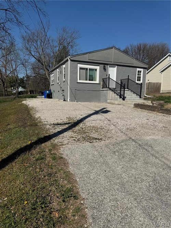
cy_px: 114
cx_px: 86
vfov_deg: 71.6
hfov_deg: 56.8
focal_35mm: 24
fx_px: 158
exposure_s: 1/10417
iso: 80
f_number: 1.78
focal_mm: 6.76
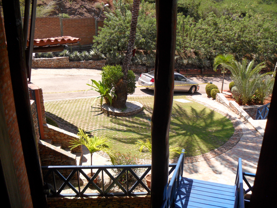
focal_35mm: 35
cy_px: 104
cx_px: 138
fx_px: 280
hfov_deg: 52.6
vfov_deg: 40.7
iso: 80
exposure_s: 1/125
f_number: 7.6
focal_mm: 6.3
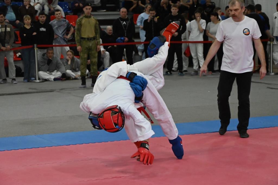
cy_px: 92
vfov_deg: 13.8
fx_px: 765
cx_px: 139
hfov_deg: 20.6
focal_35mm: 99
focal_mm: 66
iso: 6400
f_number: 5.6
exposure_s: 1/500
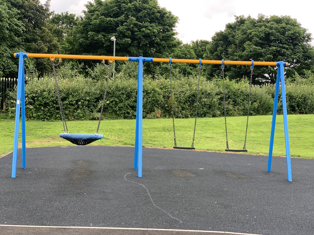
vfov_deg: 28.0
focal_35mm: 52
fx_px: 472
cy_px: 118
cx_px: 157
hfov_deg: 36.8
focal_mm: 6
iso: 16
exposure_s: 1/122
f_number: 2.4
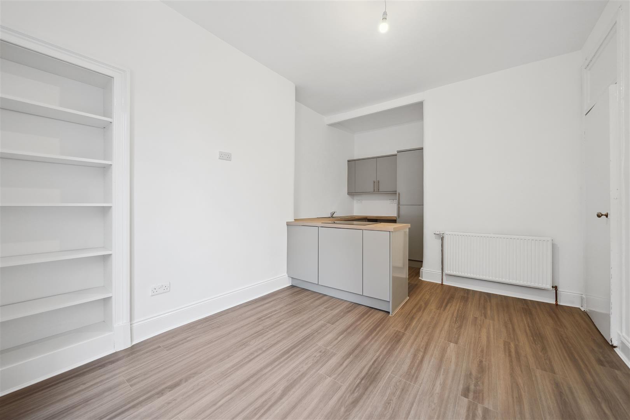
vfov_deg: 85.4
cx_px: 315
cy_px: 210
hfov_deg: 108.3
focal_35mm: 13
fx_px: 227
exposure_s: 1/40
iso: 200
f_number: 3.2
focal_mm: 13
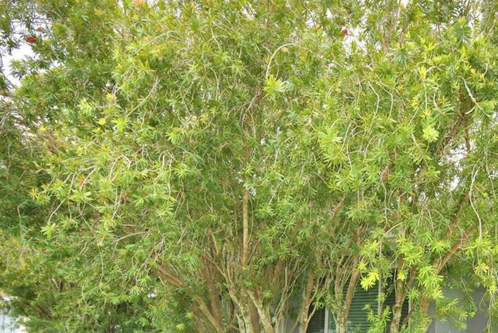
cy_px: 317
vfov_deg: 36.7
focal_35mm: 33
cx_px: 430
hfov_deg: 51.7
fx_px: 457
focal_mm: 10
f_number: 5.6
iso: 100
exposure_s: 1/250
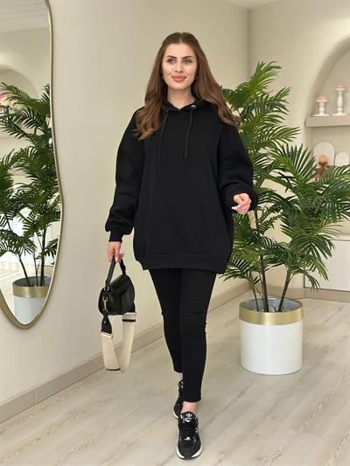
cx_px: 175
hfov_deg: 30.3
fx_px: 647
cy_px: 233
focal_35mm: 48
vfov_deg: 39.6
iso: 80
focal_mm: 6.86
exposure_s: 1/309
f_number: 1.78
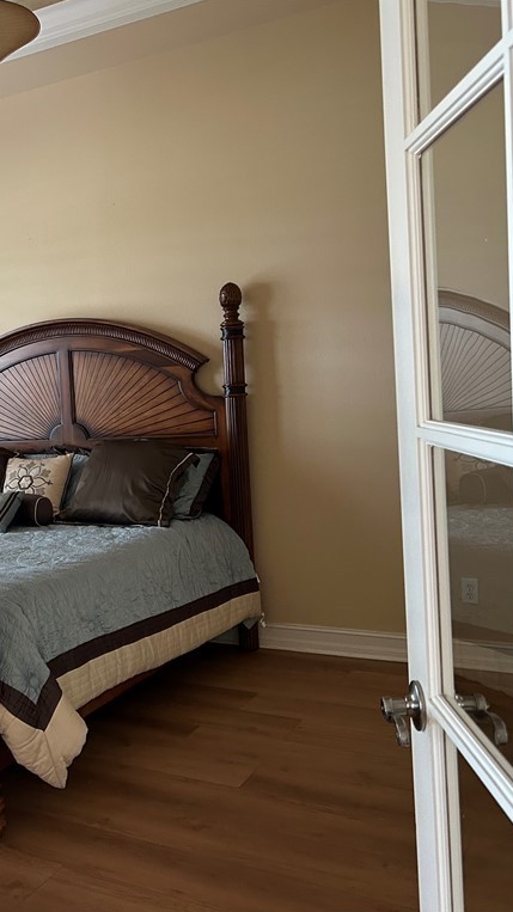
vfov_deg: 52.8
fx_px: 919
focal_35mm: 38
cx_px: 48
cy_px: 457
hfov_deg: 29.8
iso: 320
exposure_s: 1/60
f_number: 1.5
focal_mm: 5.7
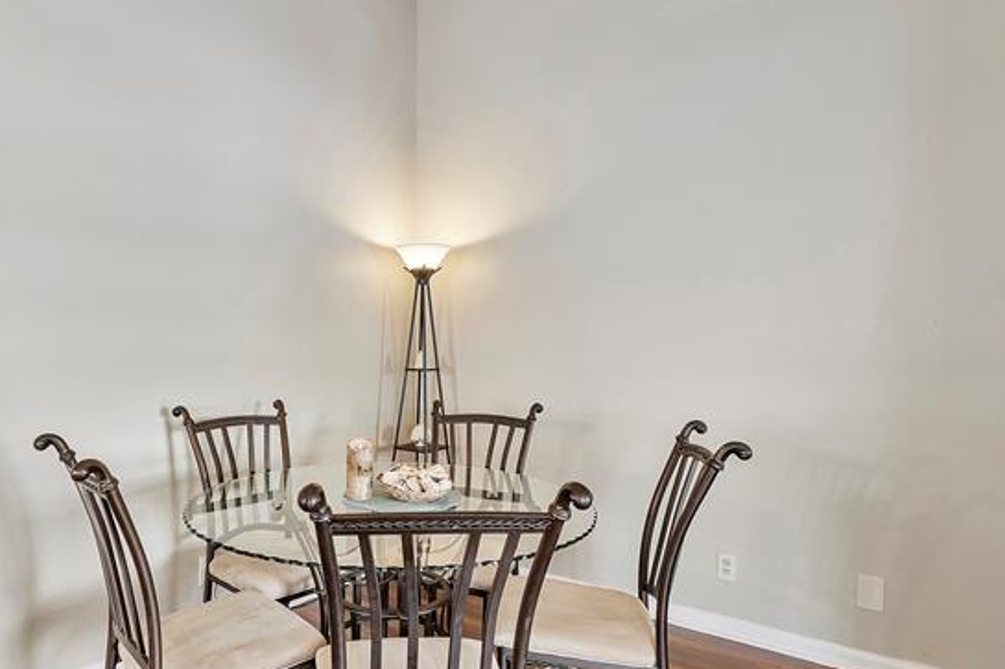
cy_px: 370
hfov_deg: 77.8
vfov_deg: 57.1
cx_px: 406
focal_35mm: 22
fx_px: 614
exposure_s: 1/2.5
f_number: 11
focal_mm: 10
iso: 160
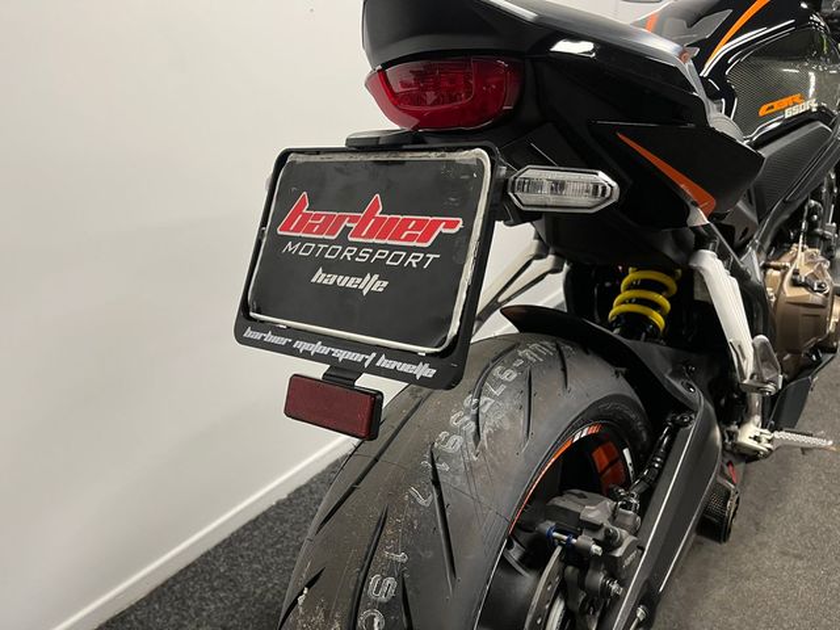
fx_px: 631
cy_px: 315
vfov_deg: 53.1
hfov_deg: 67.3
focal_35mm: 26
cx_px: 420
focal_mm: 5.1
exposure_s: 1/50
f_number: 1.6
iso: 125
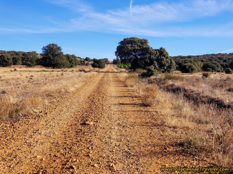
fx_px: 350
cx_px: 116
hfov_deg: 36.8
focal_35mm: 52
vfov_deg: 28.0
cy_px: 87
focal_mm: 6
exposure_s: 1/600
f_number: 2.4
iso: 25
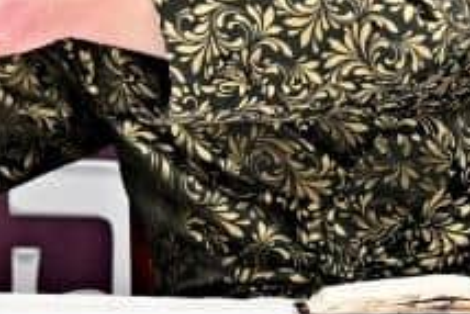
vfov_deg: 1.8
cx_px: -42
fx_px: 9798
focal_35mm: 750
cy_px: -169
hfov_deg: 2.7
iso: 500
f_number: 4
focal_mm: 105
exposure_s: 1/200
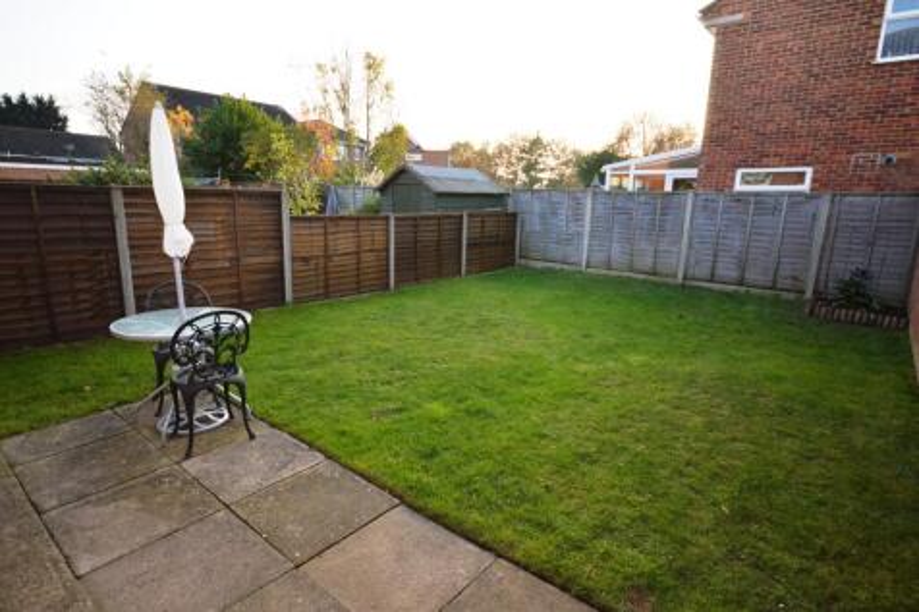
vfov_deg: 63.2
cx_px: 460
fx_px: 498
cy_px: 306
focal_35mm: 20
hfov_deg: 85.4
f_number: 5.6
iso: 220
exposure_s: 1/125
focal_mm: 13
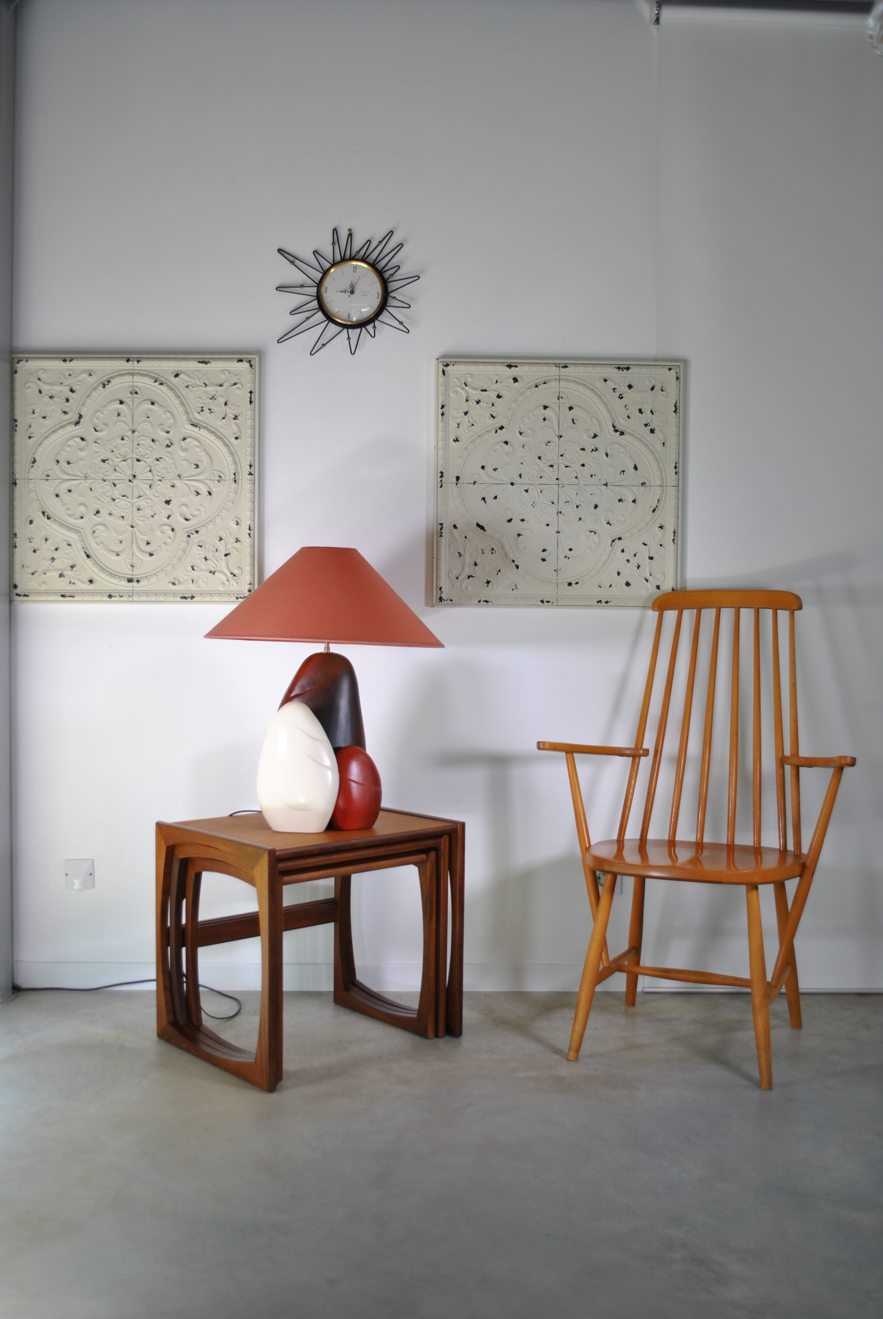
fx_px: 1211
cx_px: 442
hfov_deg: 40.1
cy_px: 660
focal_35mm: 33
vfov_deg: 57.2
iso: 100
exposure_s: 1/60
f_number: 4
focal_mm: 22
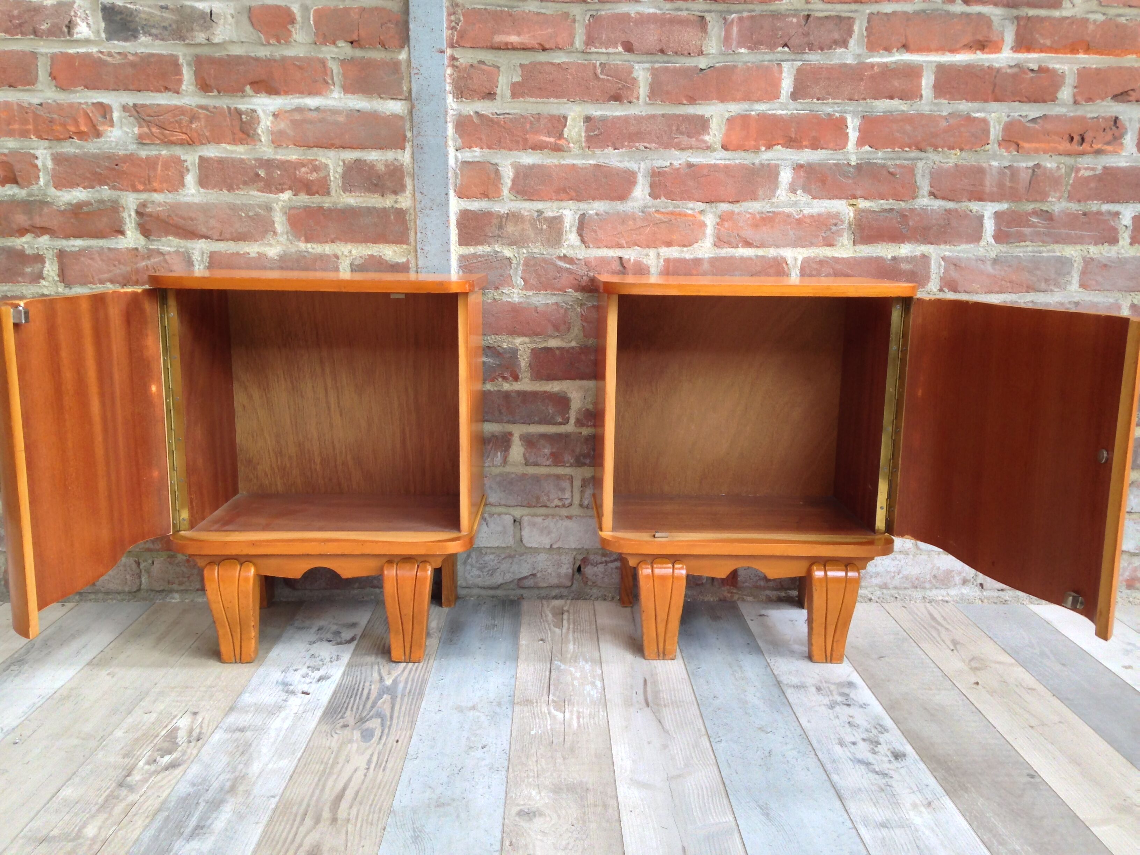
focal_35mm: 33
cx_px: 570
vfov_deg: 42.9
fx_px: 1087
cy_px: 428
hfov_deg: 55.4
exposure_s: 1/20
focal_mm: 4.12
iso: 50
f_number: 2.4
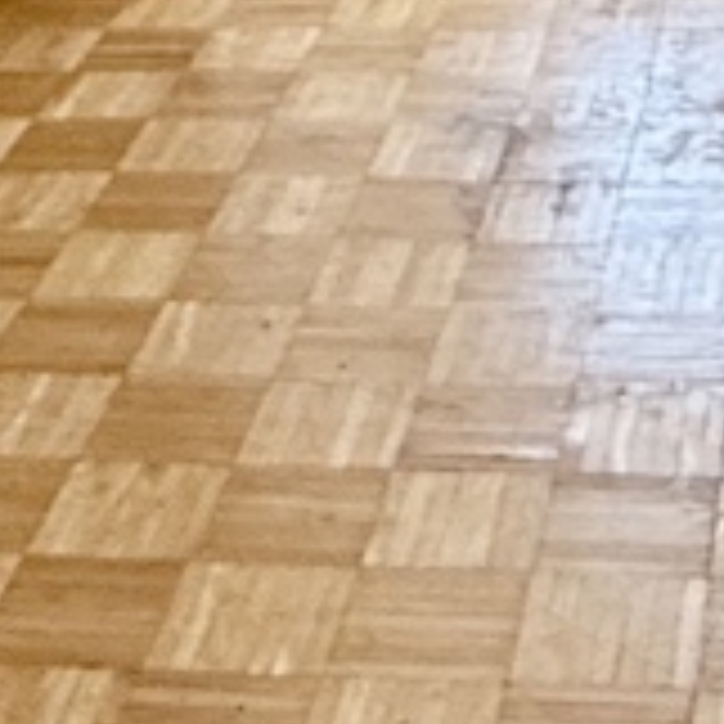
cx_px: 558
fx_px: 2627
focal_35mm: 111
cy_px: -693
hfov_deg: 15.6
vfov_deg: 13.6
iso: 320
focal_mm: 2.22
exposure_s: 1/99
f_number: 2.2
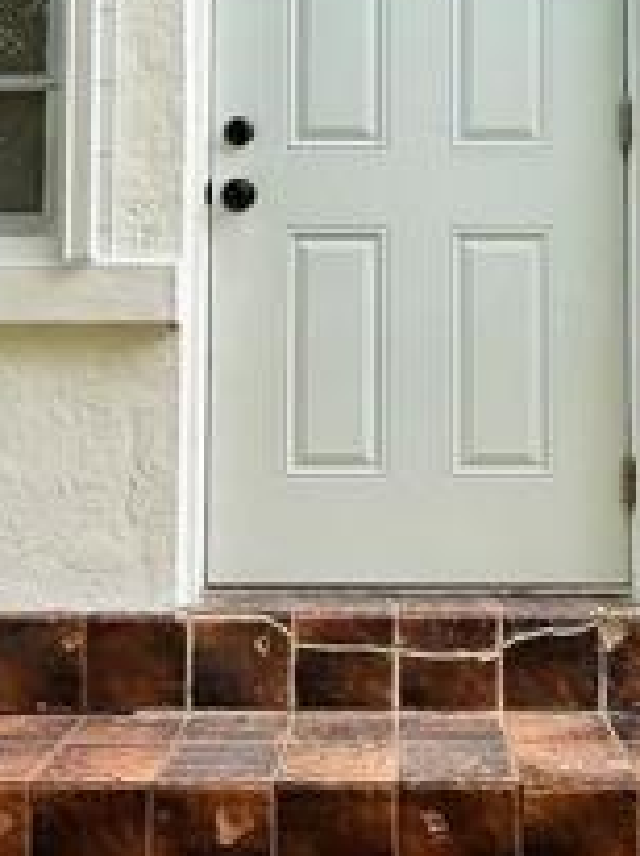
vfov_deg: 38.6
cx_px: 411
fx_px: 1210
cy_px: 303
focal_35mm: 49
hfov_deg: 29.5
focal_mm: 2.22
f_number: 2.2
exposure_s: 1/236
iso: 40
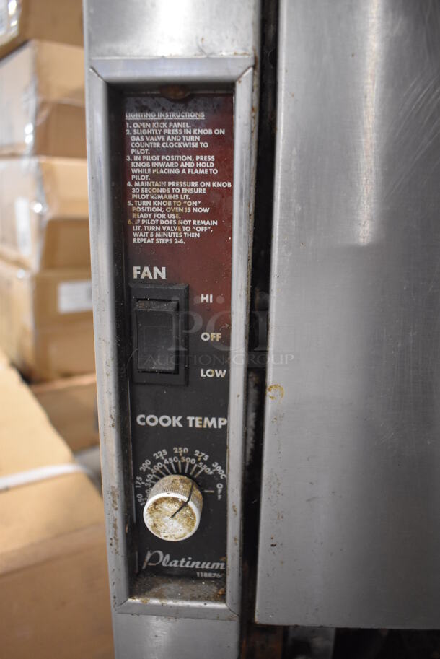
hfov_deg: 48.0
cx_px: 220
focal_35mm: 27
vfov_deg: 67.3
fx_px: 494
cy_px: 330
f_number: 4
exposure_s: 1/60
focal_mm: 18
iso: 2500
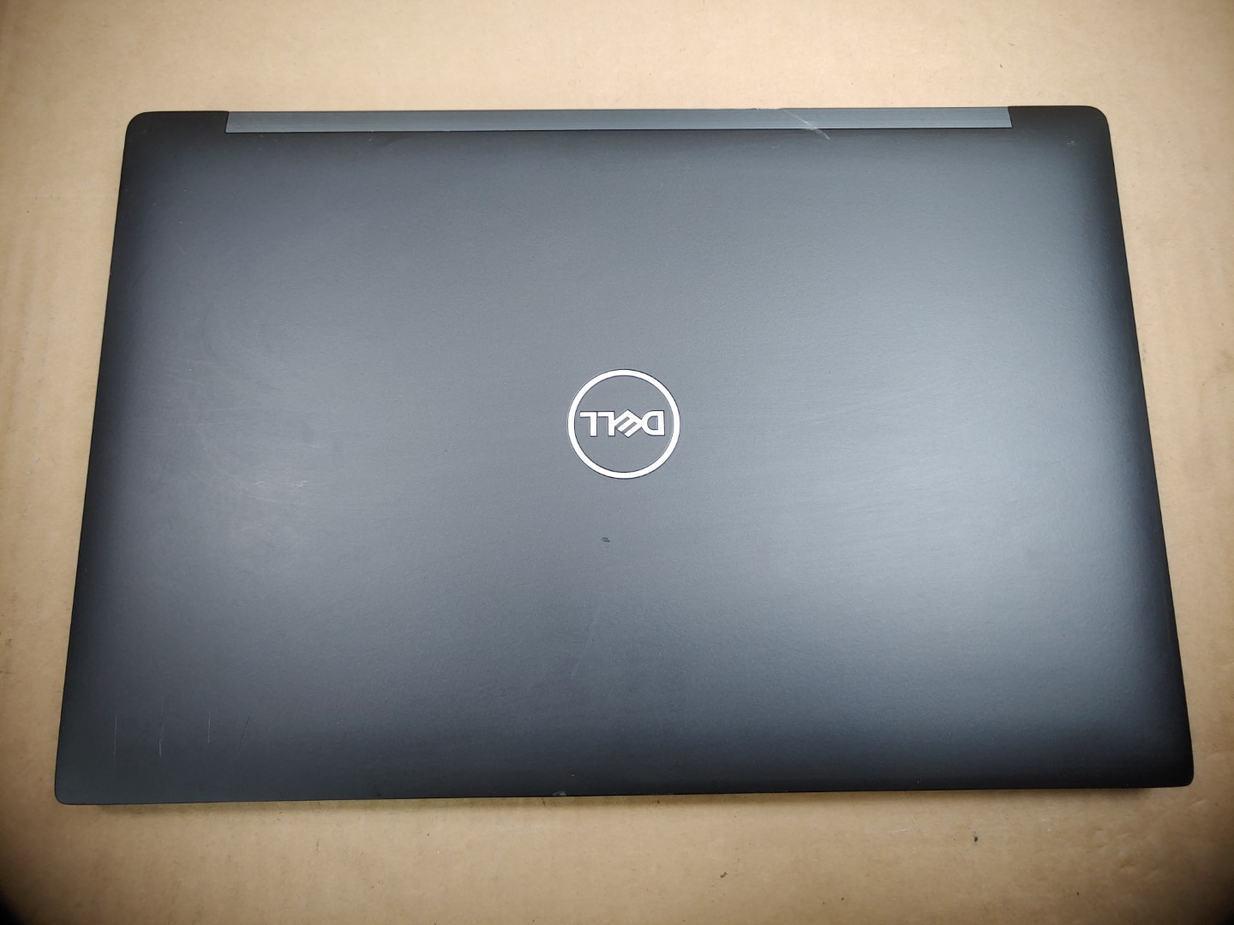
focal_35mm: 26
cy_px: 462
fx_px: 927
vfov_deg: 53.1
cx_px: 617
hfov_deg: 67.3
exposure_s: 1/60
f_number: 1.8
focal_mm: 4.36
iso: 50
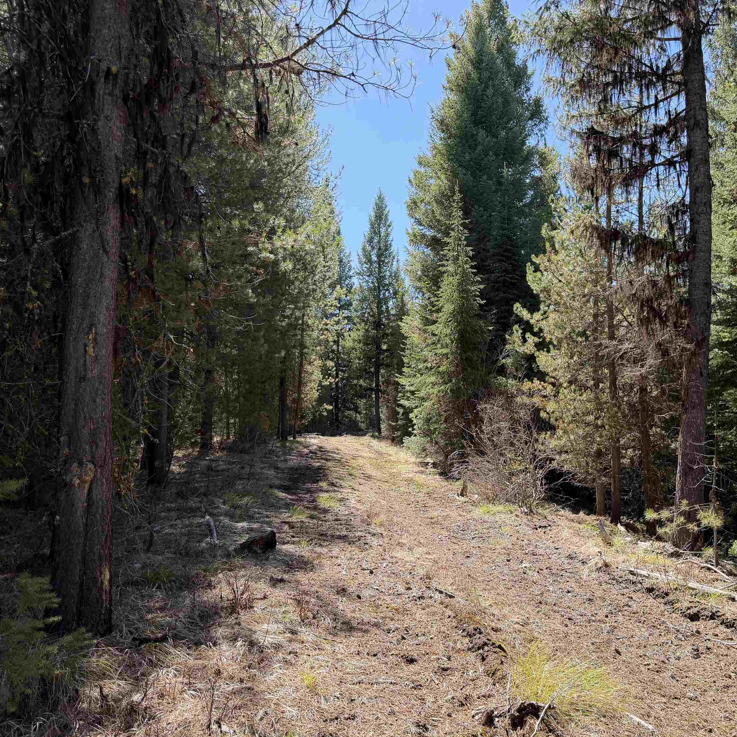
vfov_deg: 55.6
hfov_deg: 54.8
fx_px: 699
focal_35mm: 29
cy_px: 378
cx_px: 474
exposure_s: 1/1271
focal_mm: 6.76
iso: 100
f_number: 1.78
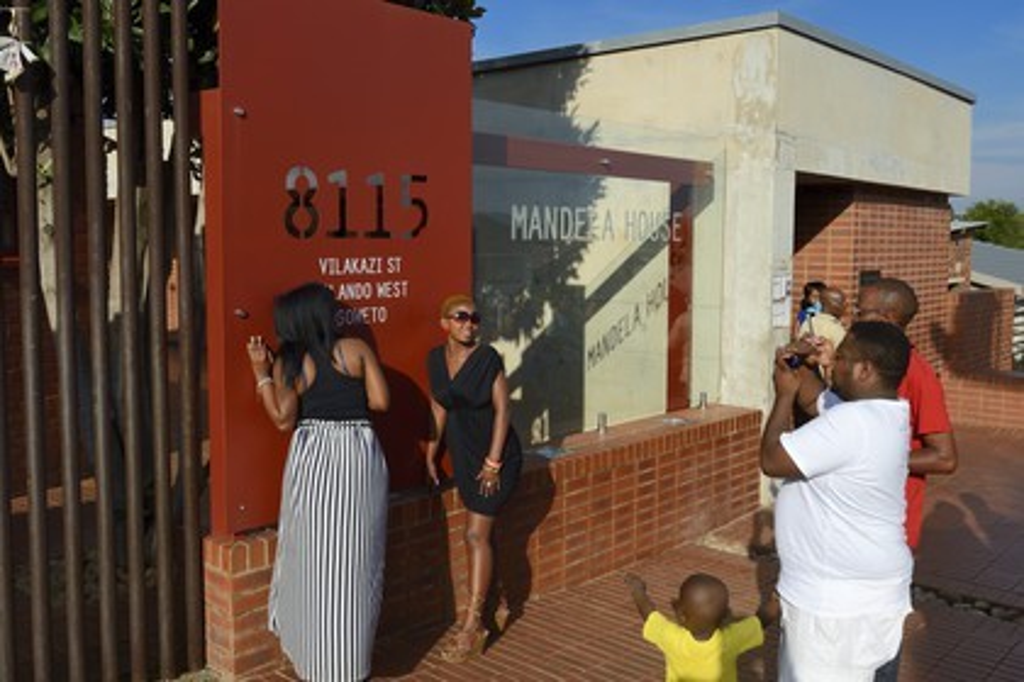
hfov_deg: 63.7
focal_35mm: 29
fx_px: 825
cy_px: 341
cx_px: 512
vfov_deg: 45.0
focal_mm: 29
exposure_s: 1/250
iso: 200
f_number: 14
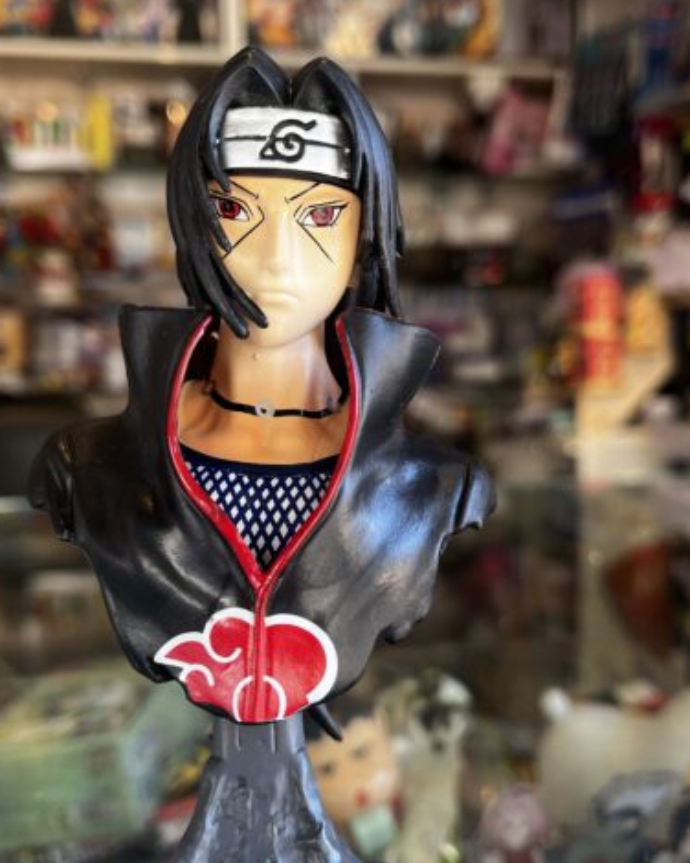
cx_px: 345
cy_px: 442
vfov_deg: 50.3
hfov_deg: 41.2
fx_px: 919
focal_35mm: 36
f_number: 1.6
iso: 40
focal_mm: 5.1
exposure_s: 1/100
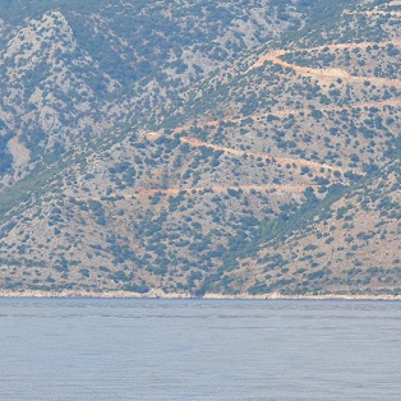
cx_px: 367
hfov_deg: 4.7
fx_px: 4875
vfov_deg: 4.7
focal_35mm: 372
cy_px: 131
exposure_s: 1/2000
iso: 400
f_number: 5.6
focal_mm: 92
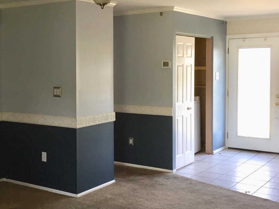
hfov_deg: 36.4
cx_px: 91
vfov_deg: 28.0
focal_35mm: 52
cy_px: 88
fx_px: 419
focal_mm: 4.15
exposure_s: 1/30
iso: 80
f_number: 2.2
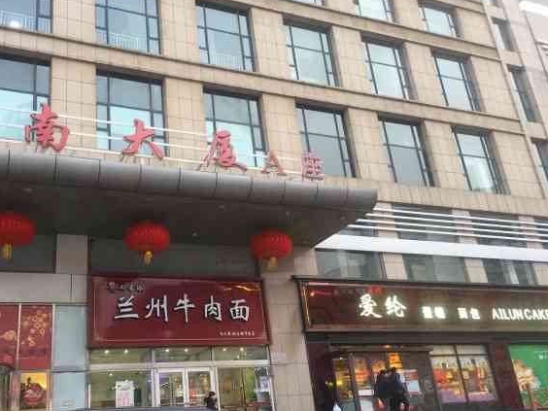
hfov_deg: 51.0
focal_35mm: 36
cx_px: 214
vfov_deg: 39.7
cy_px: 210
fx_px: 570
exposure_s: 1/33
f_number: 2.2
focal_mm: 4.15
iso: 64
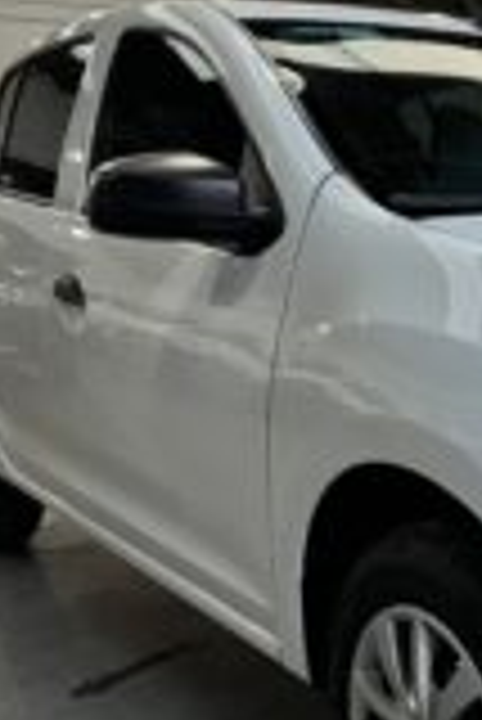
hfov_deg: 21.6
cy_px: 374
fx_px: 1122
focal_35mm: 56
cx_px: 649
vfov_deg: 35.6
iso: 125
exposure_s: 1/121
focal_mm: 6.76
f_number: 1.78
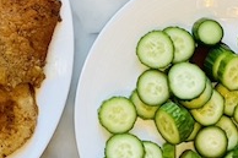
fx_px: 1229
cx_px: -49
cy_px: -80
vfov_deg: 7.2
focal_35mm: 186
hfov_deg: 10.9
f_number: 2
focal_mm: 6
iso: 160
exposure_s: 1/120
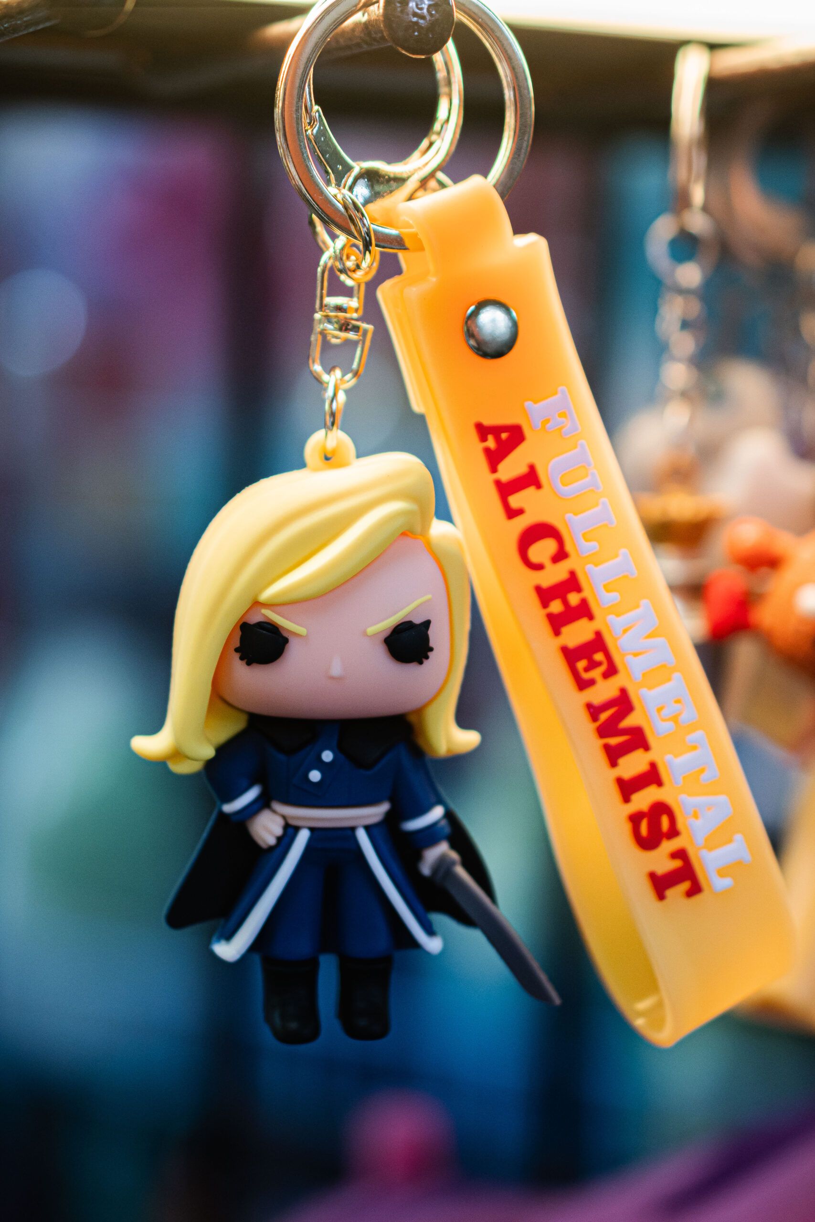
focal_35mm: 60
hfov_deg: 22.6
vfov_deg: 33.4
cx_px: 408
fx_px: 2037
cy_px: 611
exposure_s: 1/125
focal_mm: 40
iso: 400
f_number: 3
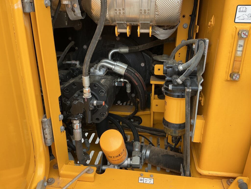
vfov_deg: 49.7
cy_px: 94
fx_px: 203
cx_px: 126
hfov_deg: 63.4
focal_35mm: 28
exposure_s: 1/186
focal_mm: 3
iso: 20
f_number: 1.8
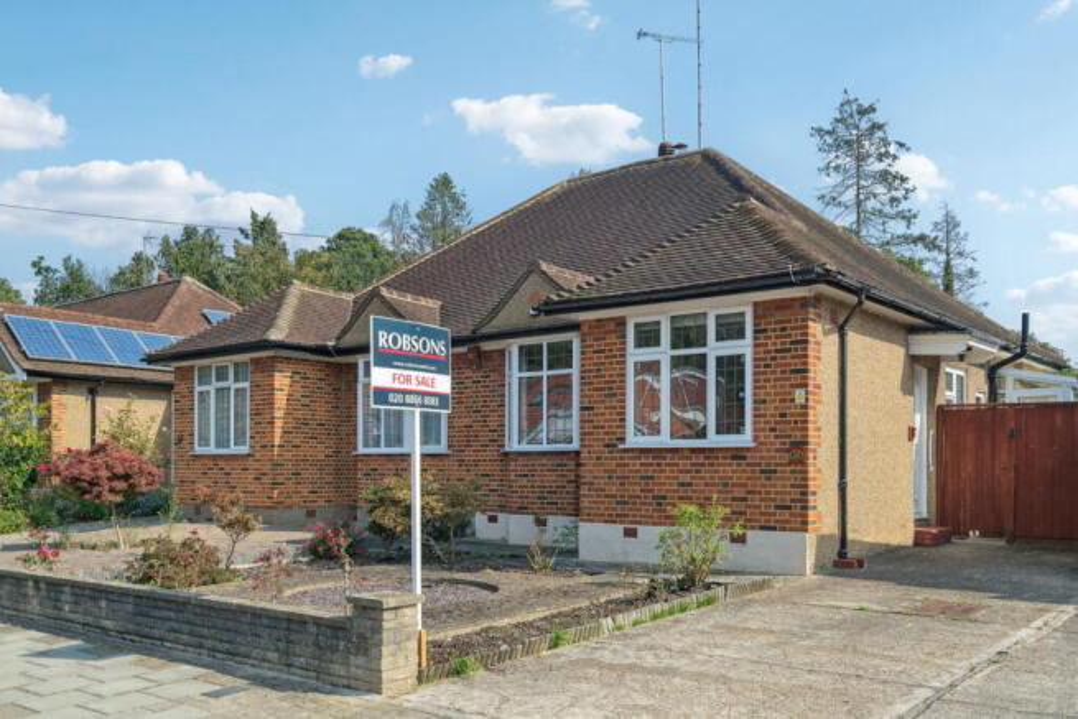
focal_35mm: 32
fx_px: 958
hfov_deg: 58.7
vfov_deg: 41.1
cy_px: 360
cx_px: 539
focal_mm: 32
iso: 640
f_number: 6.3
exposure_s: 1/1600
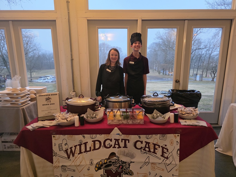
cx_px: 118
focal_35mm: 23
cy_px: 88
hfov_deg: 73.9
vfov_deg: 58.9
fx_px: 157
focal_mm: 6.3
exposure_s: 1/120
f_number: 1.7
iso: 1250
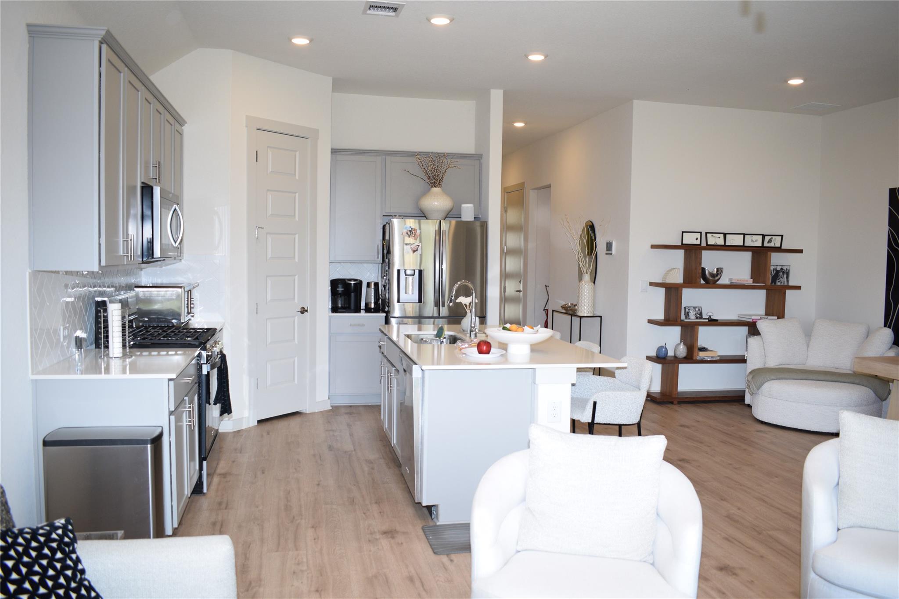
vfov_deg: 43.6
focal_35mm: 30
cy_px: 300
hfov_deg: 61.9
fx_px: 749
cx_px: 450
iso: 400
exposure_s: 1/80
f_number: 4.5
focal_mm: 20
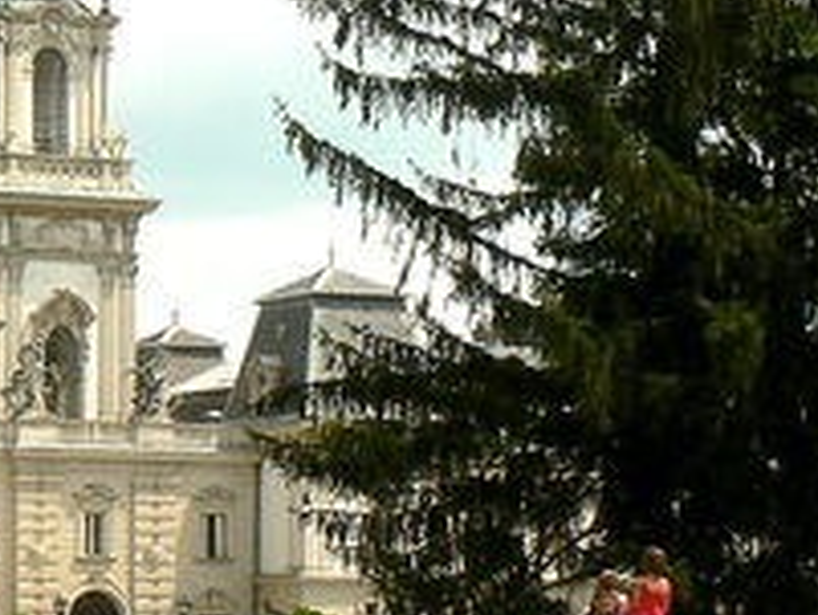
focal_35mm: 143
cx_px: -260
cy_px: 407
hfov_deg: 13.3
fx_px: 3381
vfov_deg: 10.4
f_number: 8
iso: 80
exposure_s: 1/400
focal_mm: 6
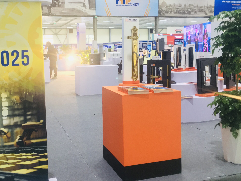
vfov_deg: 36.7
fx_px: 272
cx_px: 97
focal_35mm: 39
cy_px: 73
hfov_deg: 47.6
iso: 125
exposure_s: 1/33
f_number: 2.2
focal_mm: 4.15
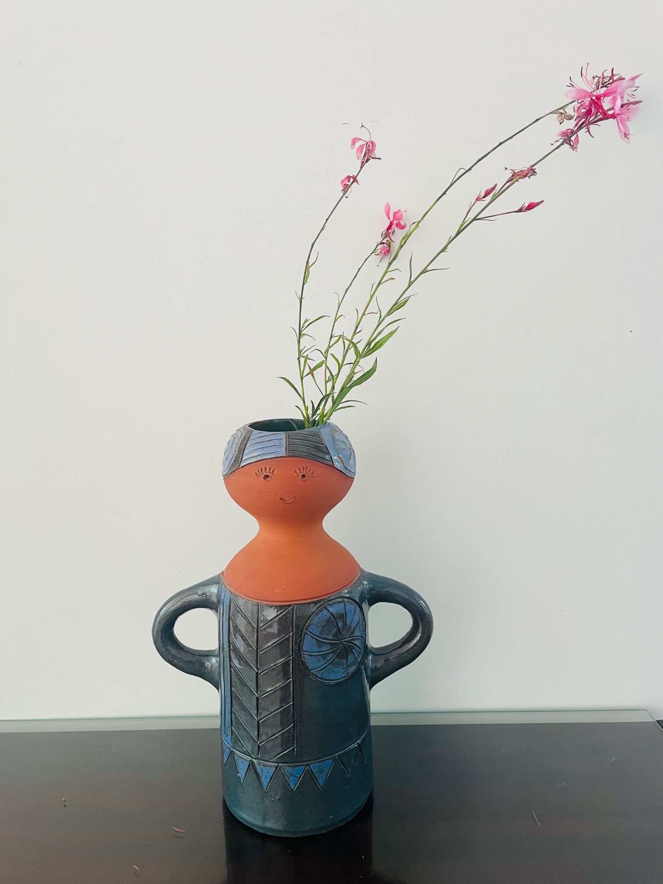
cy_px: 442
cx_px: 332
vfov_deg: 67.3
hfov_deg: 53.1
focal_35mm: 26
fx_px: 664
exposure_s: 1/72
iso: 125
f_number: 1.6
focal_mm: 4.2
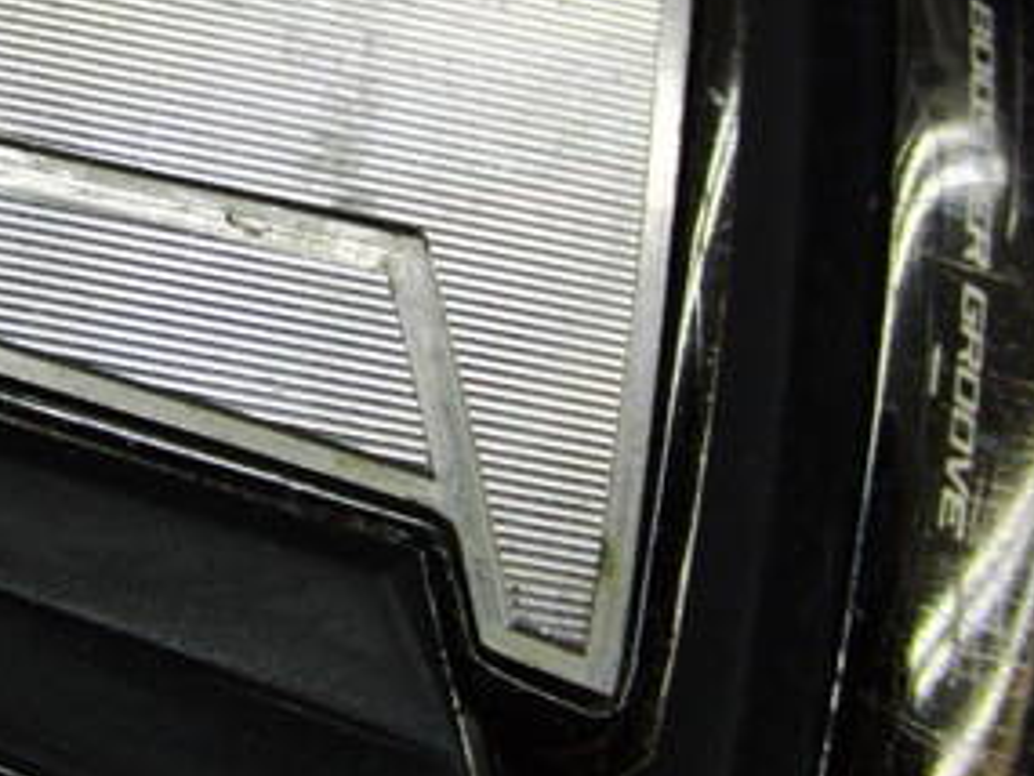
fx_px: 2480
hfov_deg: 23.2
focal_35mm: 83
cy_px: 203
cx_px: 214
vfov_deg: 17.7
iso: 200
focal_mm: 6.42
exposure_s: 1/80
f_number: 3.6
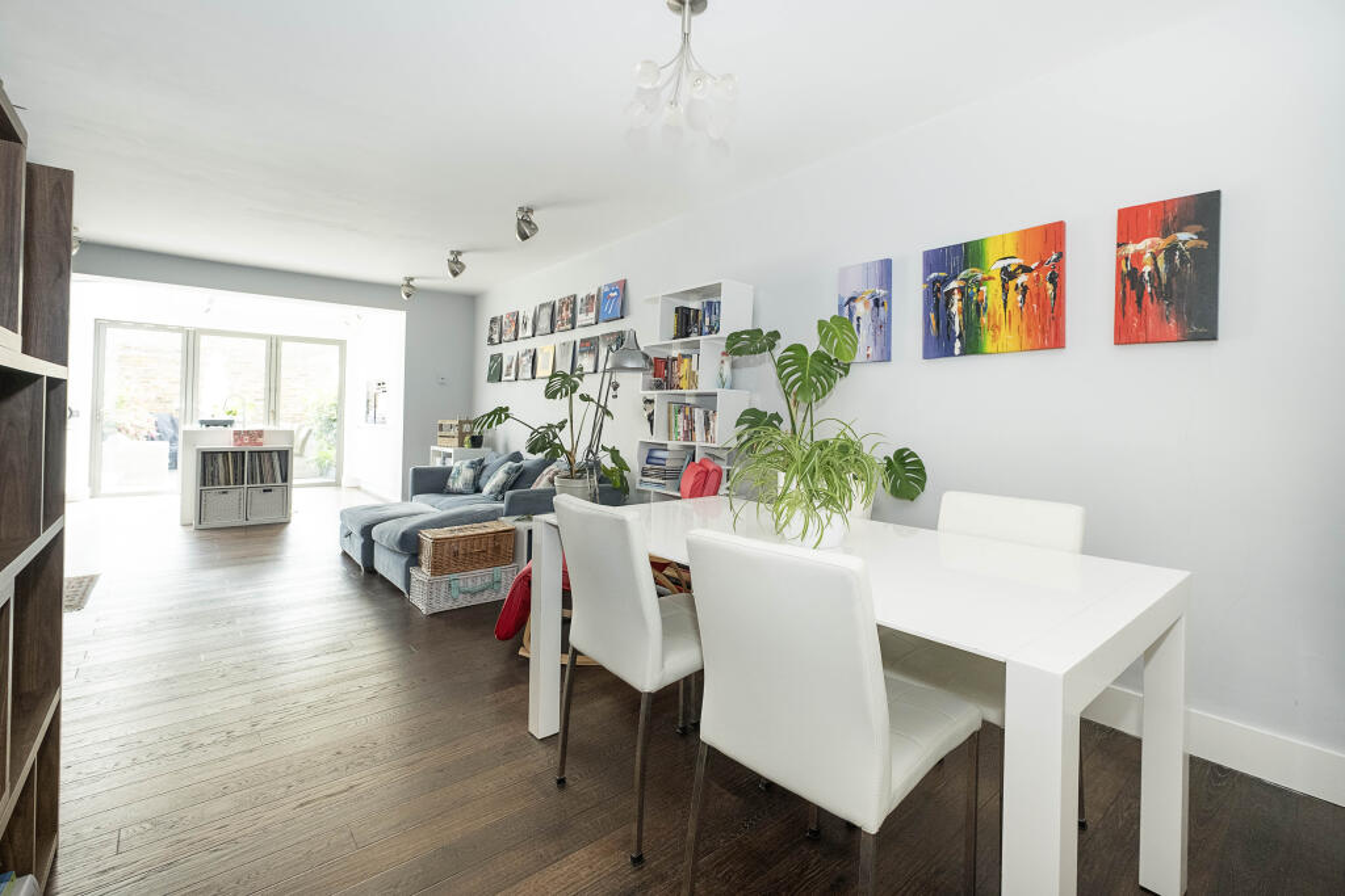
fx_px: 560
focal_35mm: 15
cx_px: 672
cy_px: 448
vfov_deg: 77.3
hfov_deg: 100.4
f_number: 6.4
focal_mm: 10
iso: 640
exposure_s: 1/25
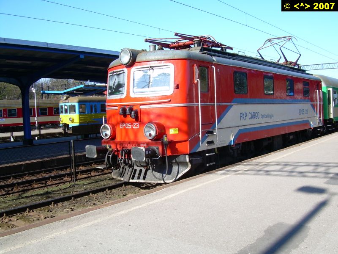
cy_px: 127
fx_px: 371
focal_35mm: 38
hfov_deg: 49.0
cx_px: 169
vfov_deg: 37.7
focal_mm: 6.3
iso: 50
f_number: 4.6
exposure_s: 1/210
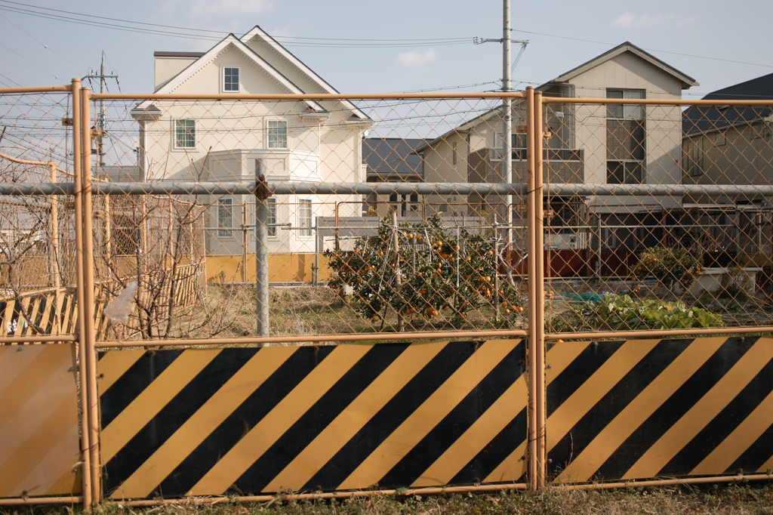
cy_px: 258
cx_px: 386
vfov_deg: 32.6
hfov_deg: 47.4
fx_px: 880
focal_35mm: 41
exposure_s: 1/1250
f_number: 2.8
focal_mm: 24.2
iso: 100
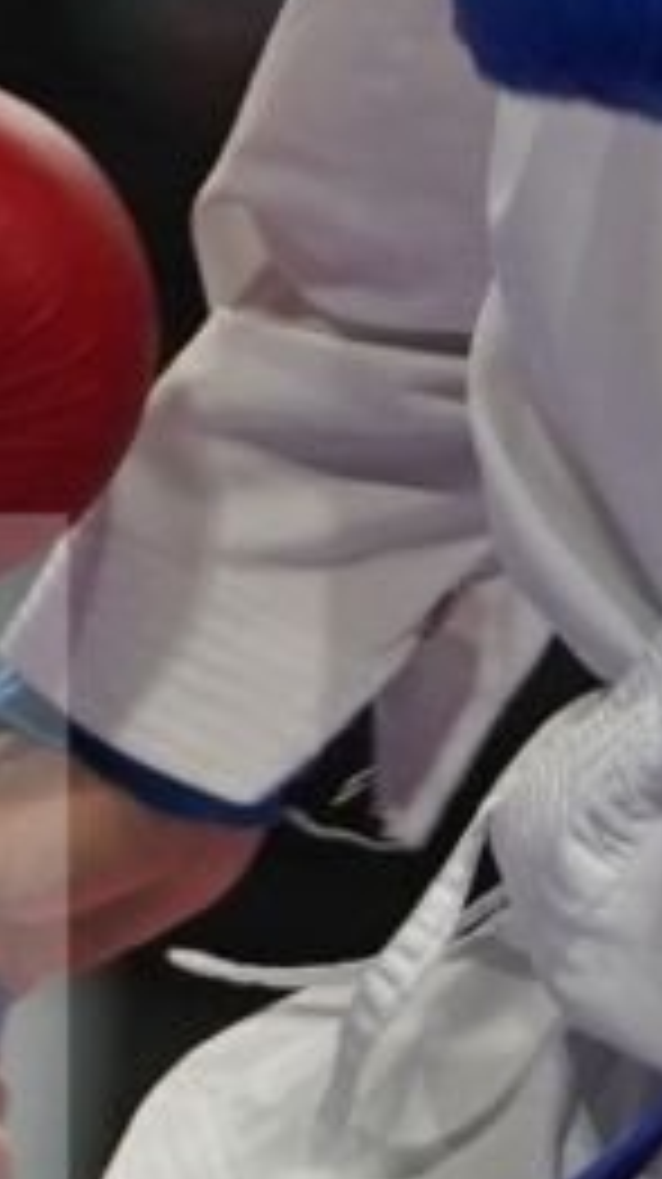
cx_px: -351
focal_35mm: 1686
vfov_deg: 1.3
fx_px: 52716
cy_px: -675
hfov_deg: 0.7
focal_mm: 156
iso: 1250
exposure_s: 1/1000
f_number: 2.8
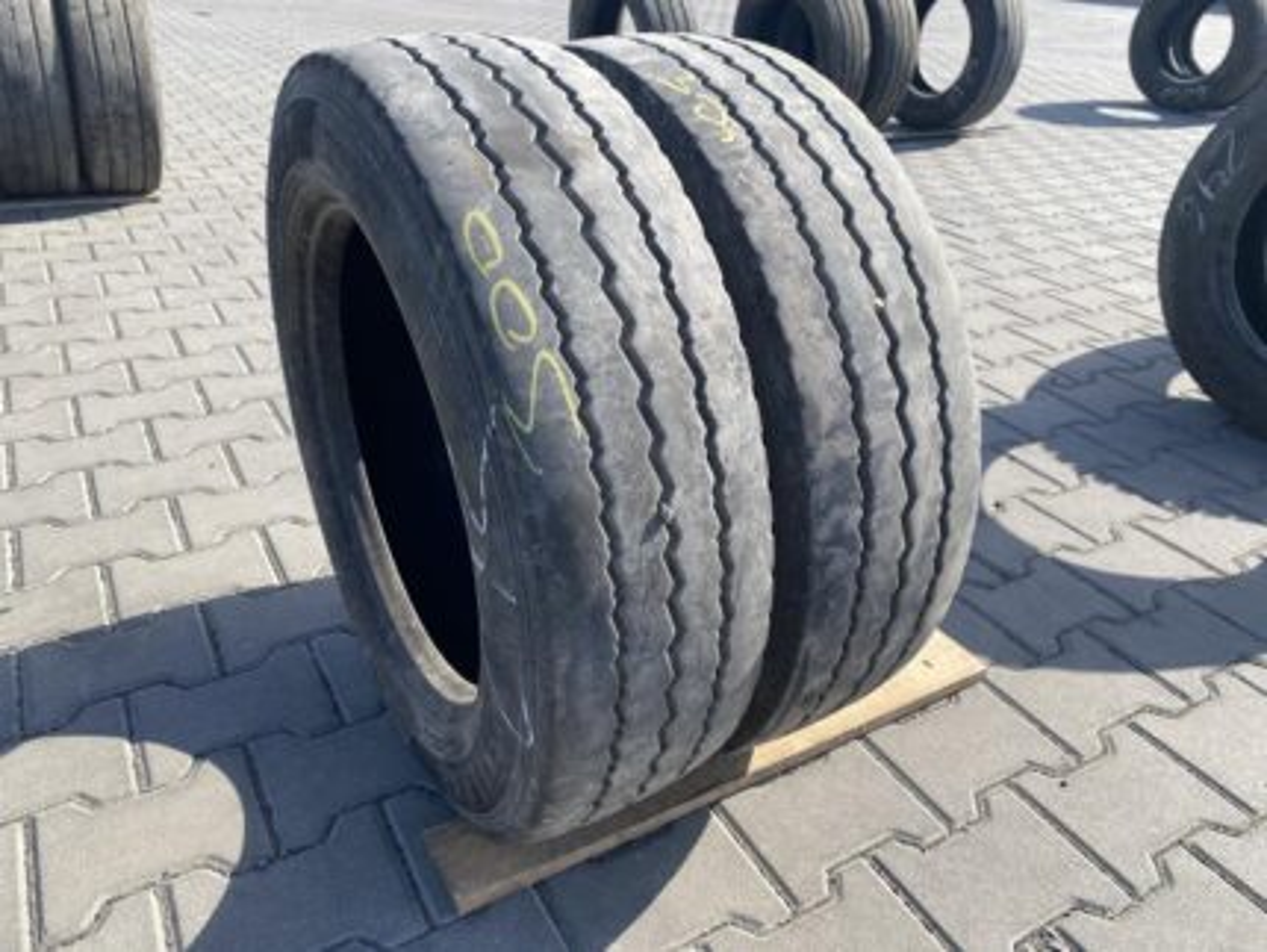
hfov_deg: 67.3
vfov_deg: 53.1
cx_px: 634
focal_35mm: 26
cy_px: 476
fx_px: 952
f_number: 1.8
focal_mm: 4.25
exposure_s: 1/1330
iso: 32
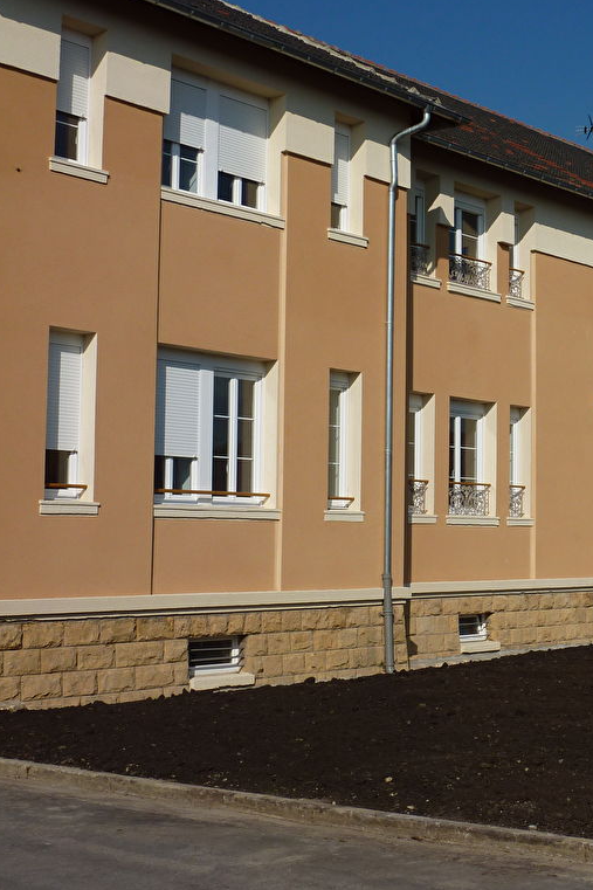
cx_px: 529
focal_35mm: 56
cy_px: 443
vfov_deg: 35.6
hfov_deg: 23.6
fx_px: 1384
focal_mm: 6.5
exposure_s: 1/800
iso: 80
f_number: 5.6
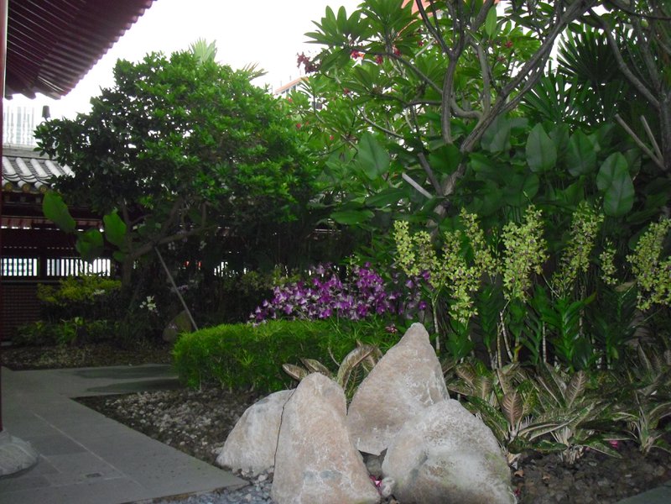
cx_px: 336
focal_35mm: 38
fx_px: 737
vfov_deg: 37.7
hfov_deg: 49.0
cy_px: 252
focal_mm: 6.2
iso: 400
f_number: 2.8
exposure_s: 1/60
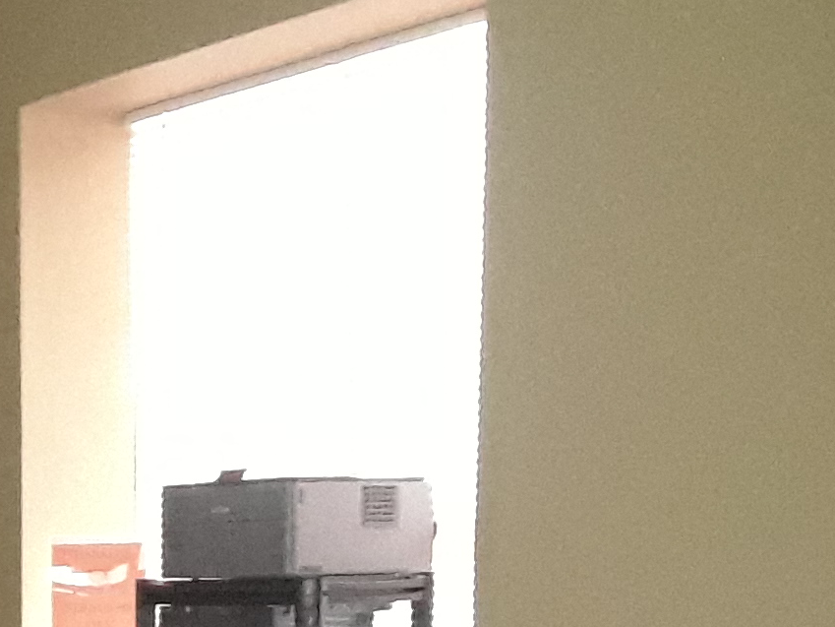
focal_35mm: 91
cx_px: -367
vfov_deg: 15.4
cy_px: 839
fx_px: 2195
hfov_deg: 19.2
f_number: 1.9
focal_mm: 2.47
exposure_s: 1/15
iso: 640
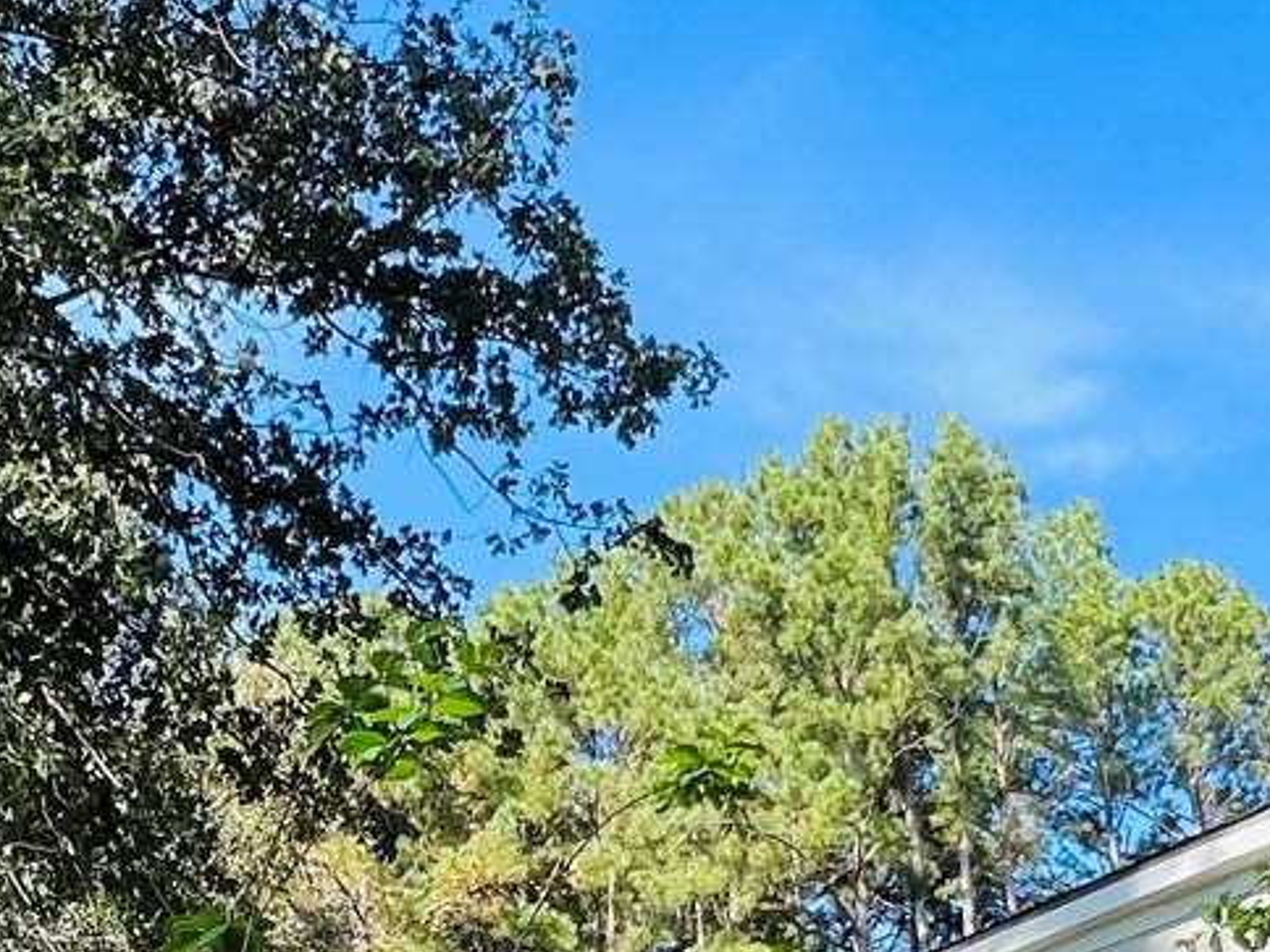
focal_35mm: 55
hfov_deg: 34.7
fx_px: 2018
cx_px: 446
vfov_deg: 24.8
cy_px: 1041
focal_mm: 1.57
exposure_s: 1/412
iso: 32
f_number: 1.8
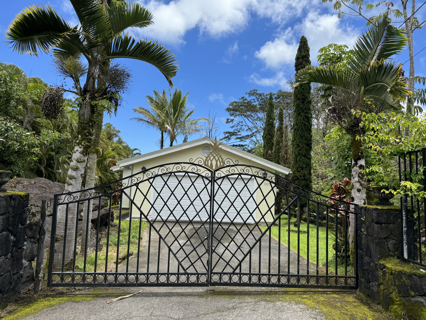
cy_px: 160
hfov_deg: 71.6
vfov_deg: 56.8
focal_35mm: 24
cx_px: 213
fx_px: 295
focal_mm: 6.86
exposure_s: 1/3247
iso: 80
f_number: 1.78
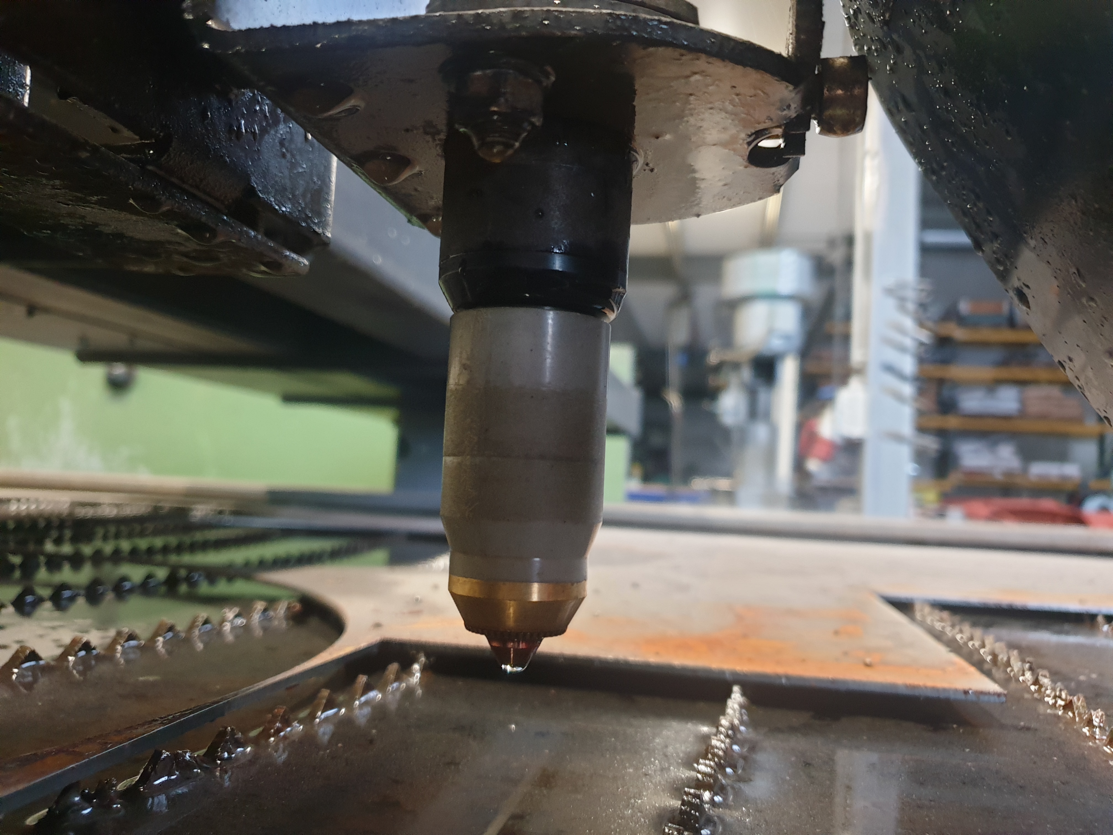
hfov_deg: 67.3
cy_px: 418
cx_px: 556
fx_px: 836
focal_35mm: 26
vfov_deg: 53.1
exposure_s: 1/33
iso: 320
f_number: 1.5
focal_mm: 4.3
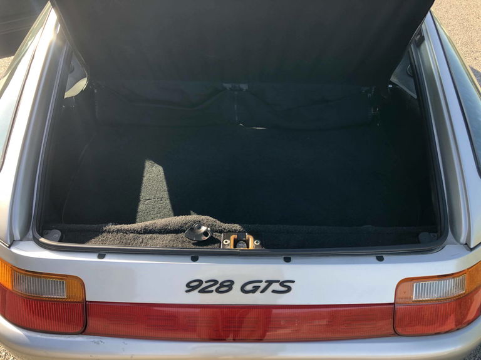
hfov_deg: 63.4
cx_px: 240
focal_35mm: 28
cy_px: 180
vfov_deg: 49.7
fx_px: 389
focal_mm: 3.99
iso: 25
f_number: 1.8
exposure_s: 1/120
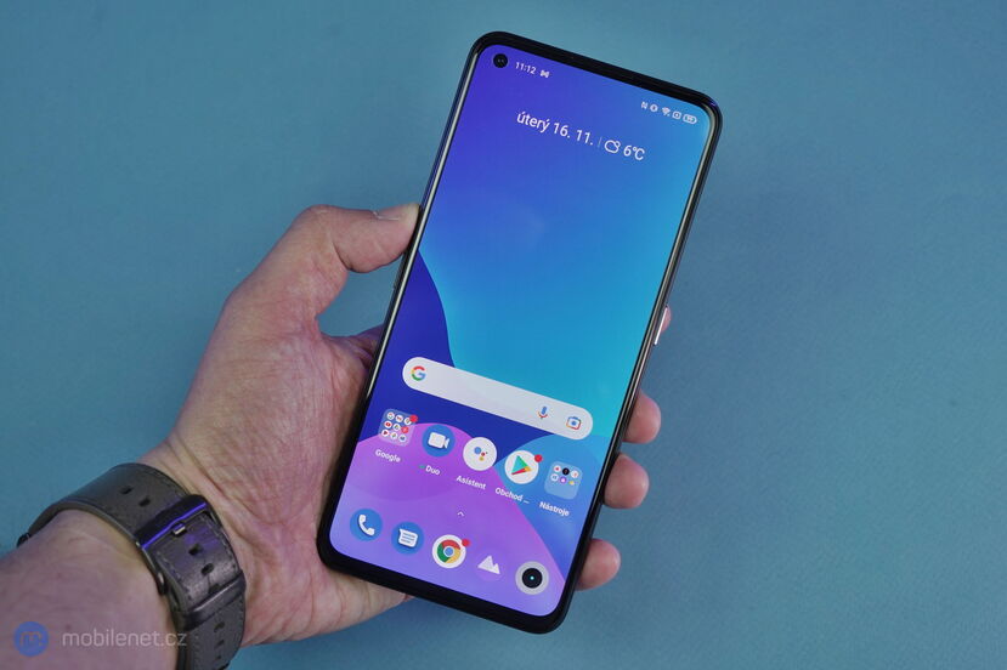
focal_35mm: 51
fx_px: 1426
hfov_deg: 38.9
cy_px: 335
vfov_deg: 26.5
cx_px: 504
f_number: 7.1
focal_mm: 51
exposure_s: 1/160
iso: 500
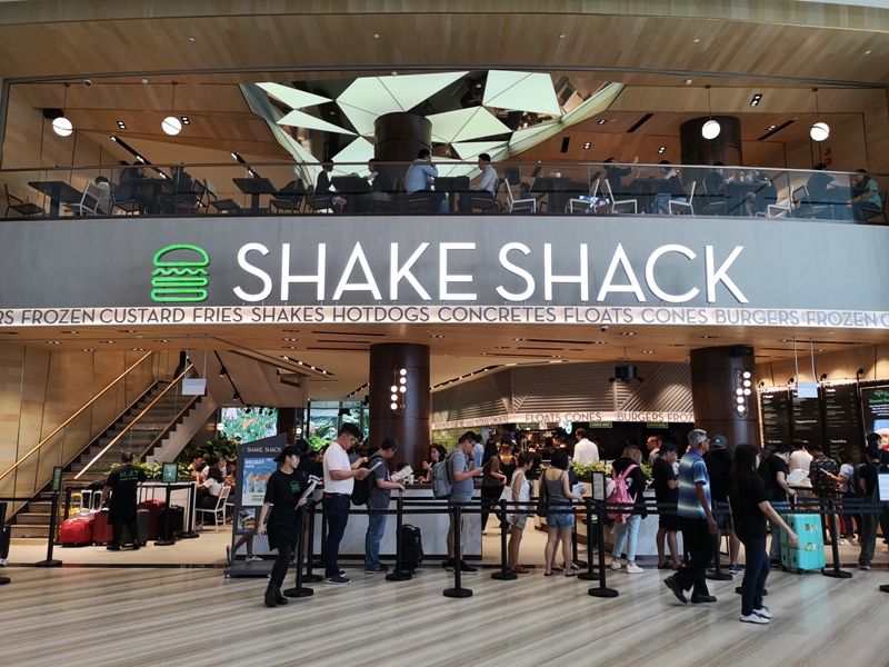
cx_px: 444
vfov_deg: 51.4
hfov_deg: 65.3
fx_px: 693
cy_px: 334
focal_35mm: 27
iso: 80
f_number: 1.8
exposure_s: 1/100
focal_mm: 3.95
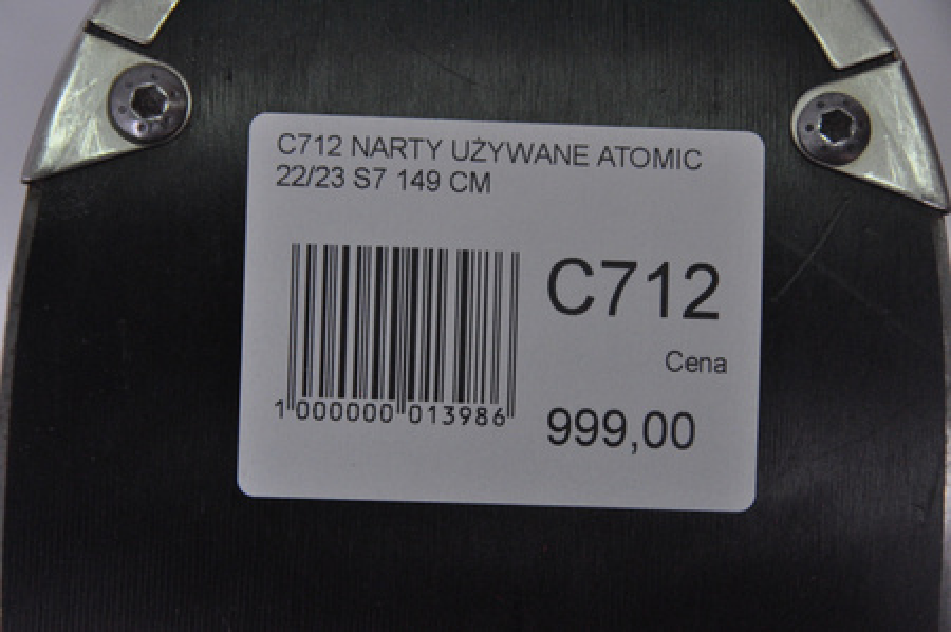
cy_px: 316
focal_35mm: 158
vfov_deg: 8.7
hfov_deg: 13.1
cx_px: 476
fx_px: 4156
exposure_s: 1/125
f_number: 9.5
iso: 3200
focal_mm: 105
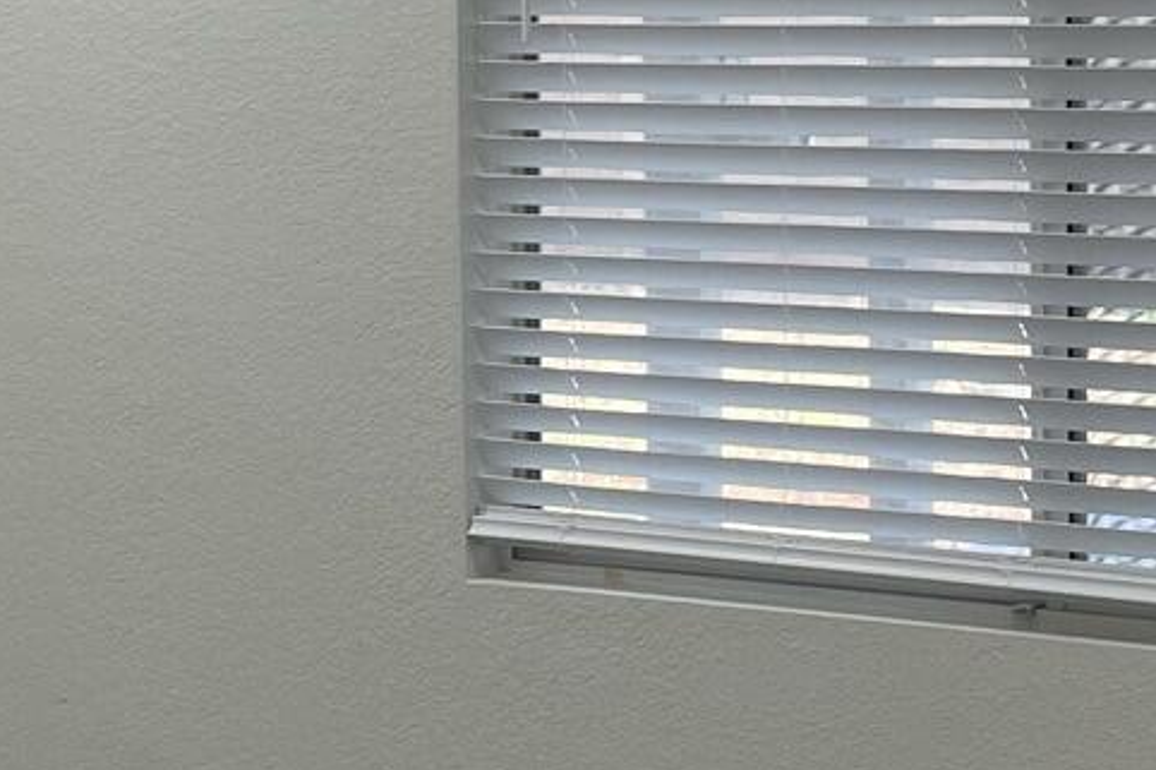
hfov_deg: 17.8
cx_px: 662
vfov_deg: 11.9
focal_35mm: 115
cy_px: 168
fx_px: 3691
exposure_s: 1/60
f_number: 1.6
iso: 64
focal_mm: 4.2
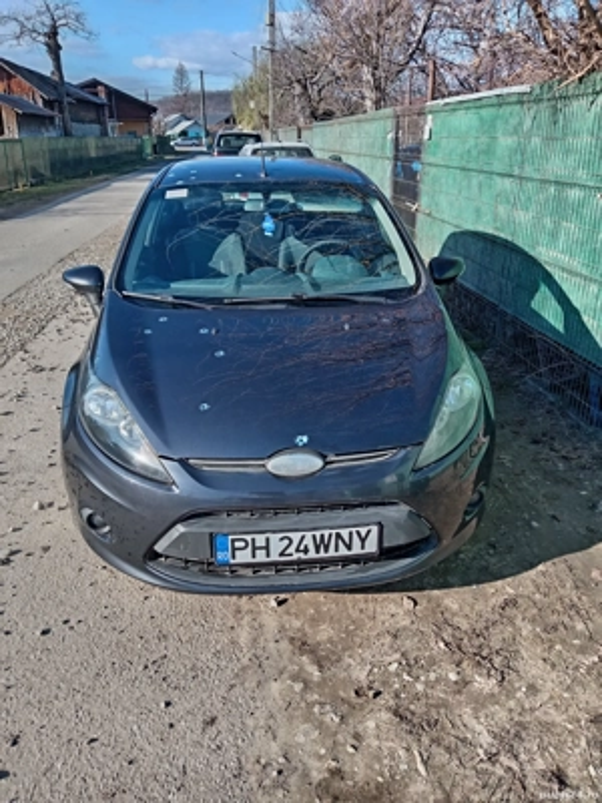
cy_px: 402
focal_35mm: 27
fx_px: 626
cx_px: 301
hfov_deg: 51.4
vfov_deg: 65.3
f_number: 1.8
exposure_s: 1/900
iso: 500
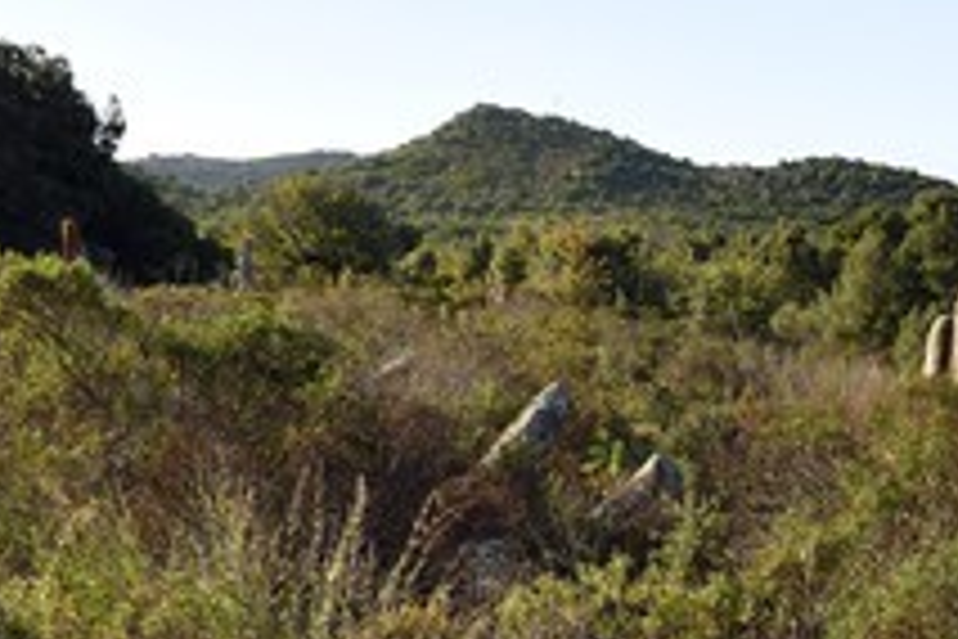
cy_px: 626
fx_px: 1676
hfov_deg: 31.8
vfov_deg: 20.9
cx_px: 549
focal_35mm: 63
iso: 200
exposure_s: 1/200
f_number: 11
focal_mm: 32
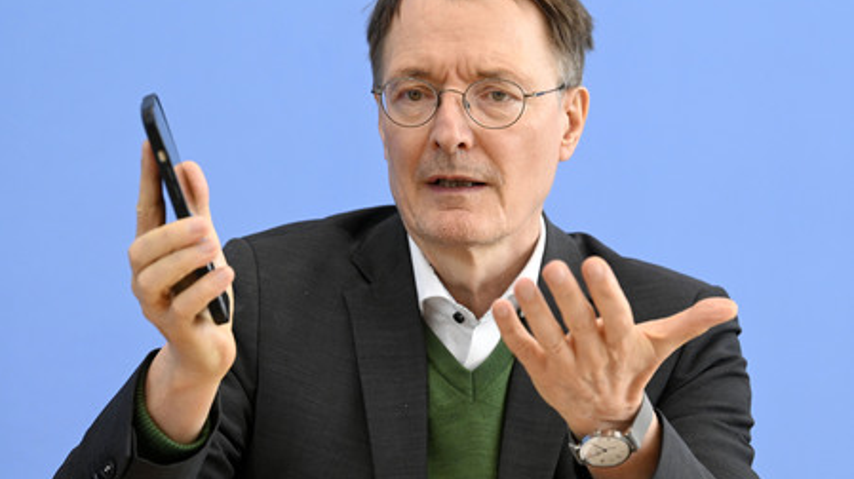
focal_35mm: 142
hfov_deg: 15.1
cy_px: 217
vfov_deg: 8.5
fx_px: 3214
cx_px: 427
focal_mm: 135
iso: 4000
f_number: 5.6
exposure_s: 1/800
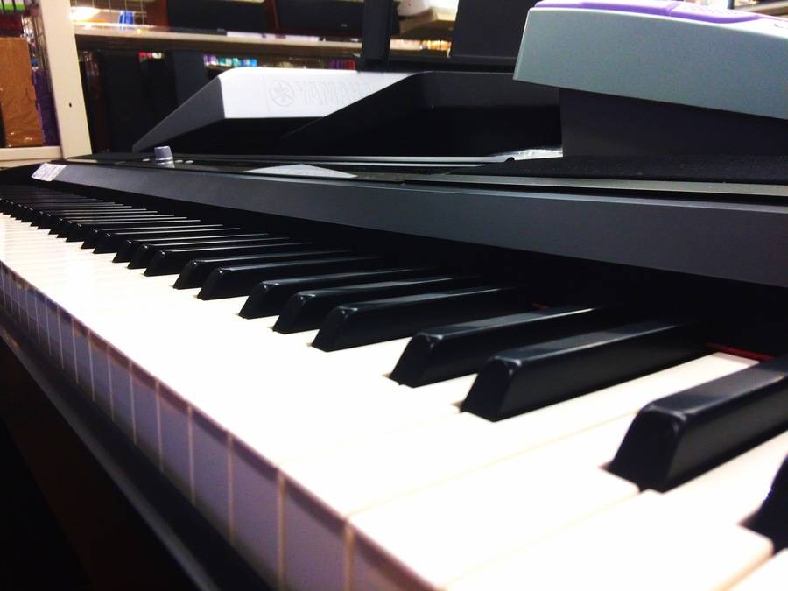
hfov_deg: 61.7
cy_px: 296
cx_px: 394
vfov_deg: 48.2
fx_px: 660
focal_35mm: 29
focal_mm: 4.15
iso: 32
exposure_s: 1/50
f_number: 2.2
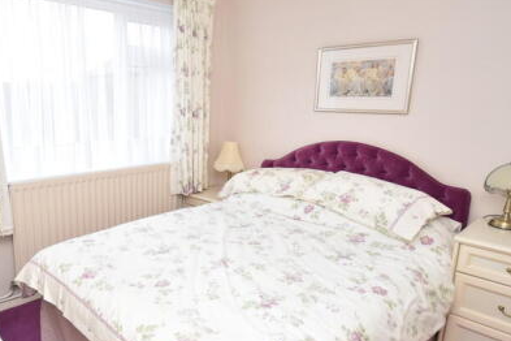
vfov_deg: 51.3
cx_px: 168
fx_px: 355
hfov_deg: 69.4
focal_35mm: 25
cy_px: 175
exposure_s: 1/200
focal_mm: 10
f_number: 5
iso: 800
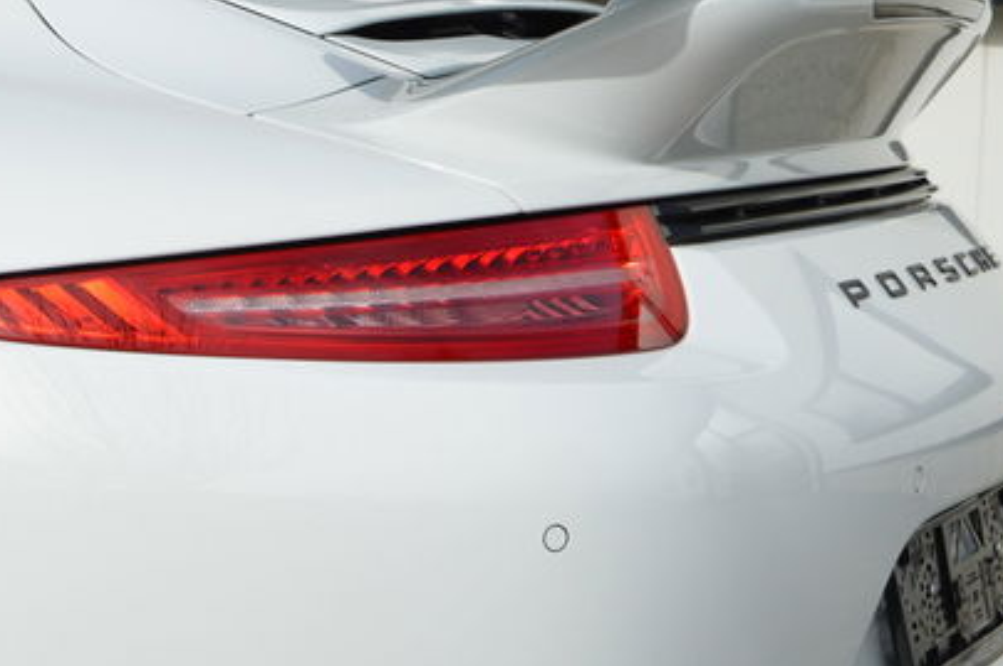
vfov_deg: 10.6
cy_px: 483
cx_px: 47
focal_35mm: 129
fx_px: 3590
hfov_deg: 15.7
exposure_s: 1/320
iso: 100
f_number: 9
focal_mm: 34
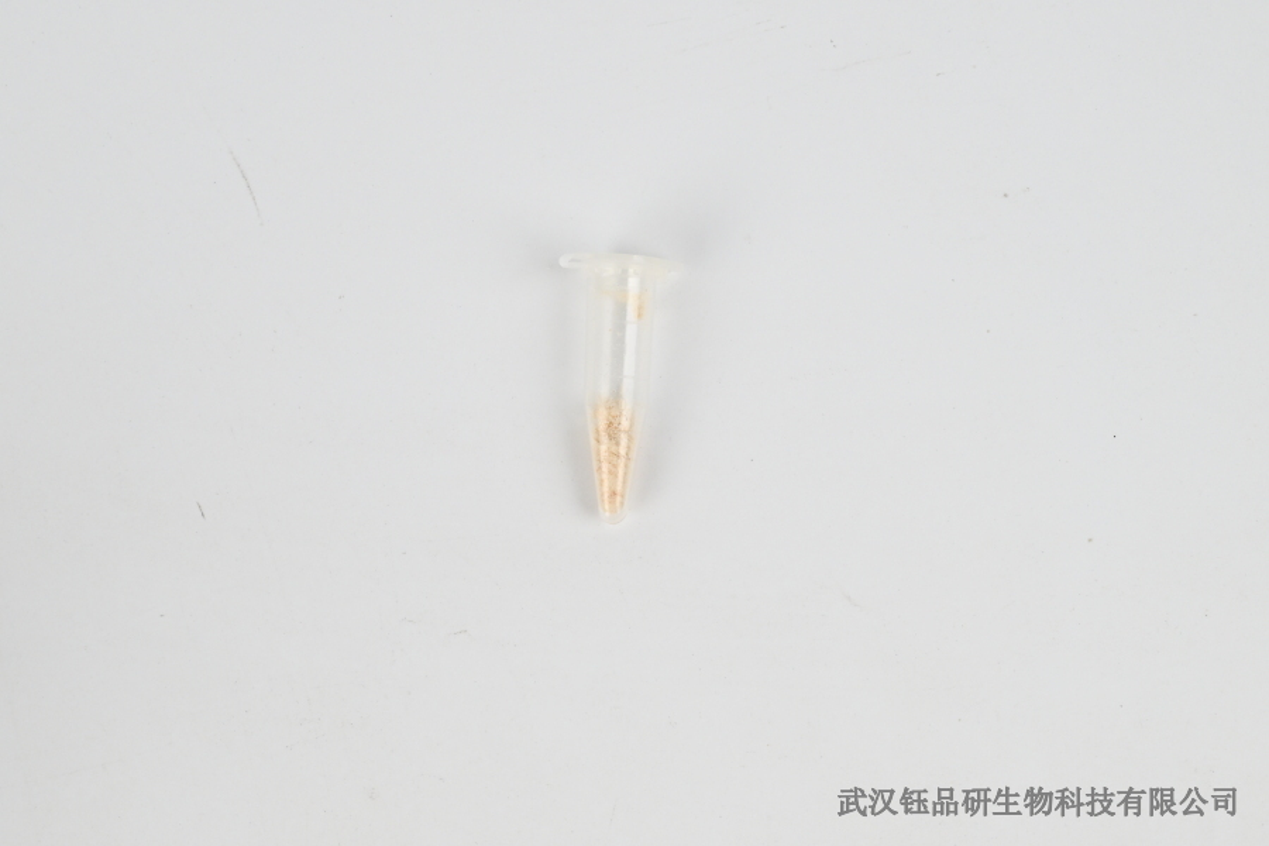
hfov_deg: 27.0
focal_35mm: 75
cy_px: 423
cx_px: 634
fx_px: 2644
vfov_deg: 18.2
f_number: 11
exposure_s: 1/160
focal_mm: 50
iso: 1000
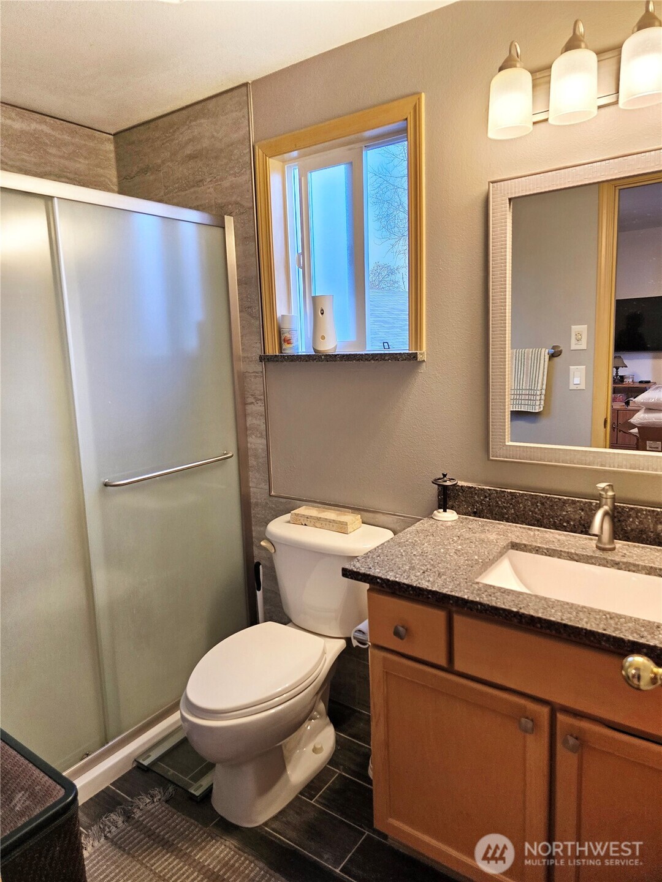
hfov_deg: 58.9
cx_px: 331
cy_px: 441
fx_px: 586
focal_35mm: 23
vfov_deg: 73.9
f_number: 1.7
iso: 160
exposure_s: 1/120
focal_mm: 6.3
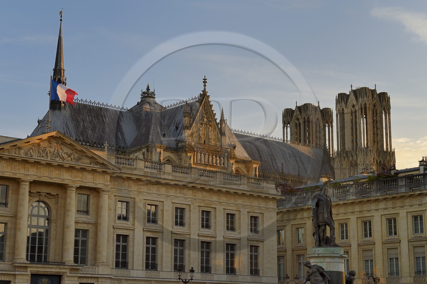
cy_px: 142
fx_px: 783
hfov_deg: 30.5
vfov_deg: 20.6
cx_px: 214
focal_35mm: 66
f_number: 13
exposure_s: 1/160
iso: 400
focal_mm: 66
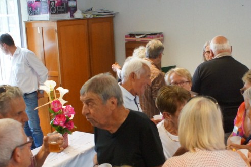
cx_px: 163
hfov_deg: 32.2
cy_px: 106
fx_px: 432
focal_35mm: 62
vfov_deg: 21.9
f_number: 4
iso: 1600
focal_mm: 20
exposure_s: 1/125
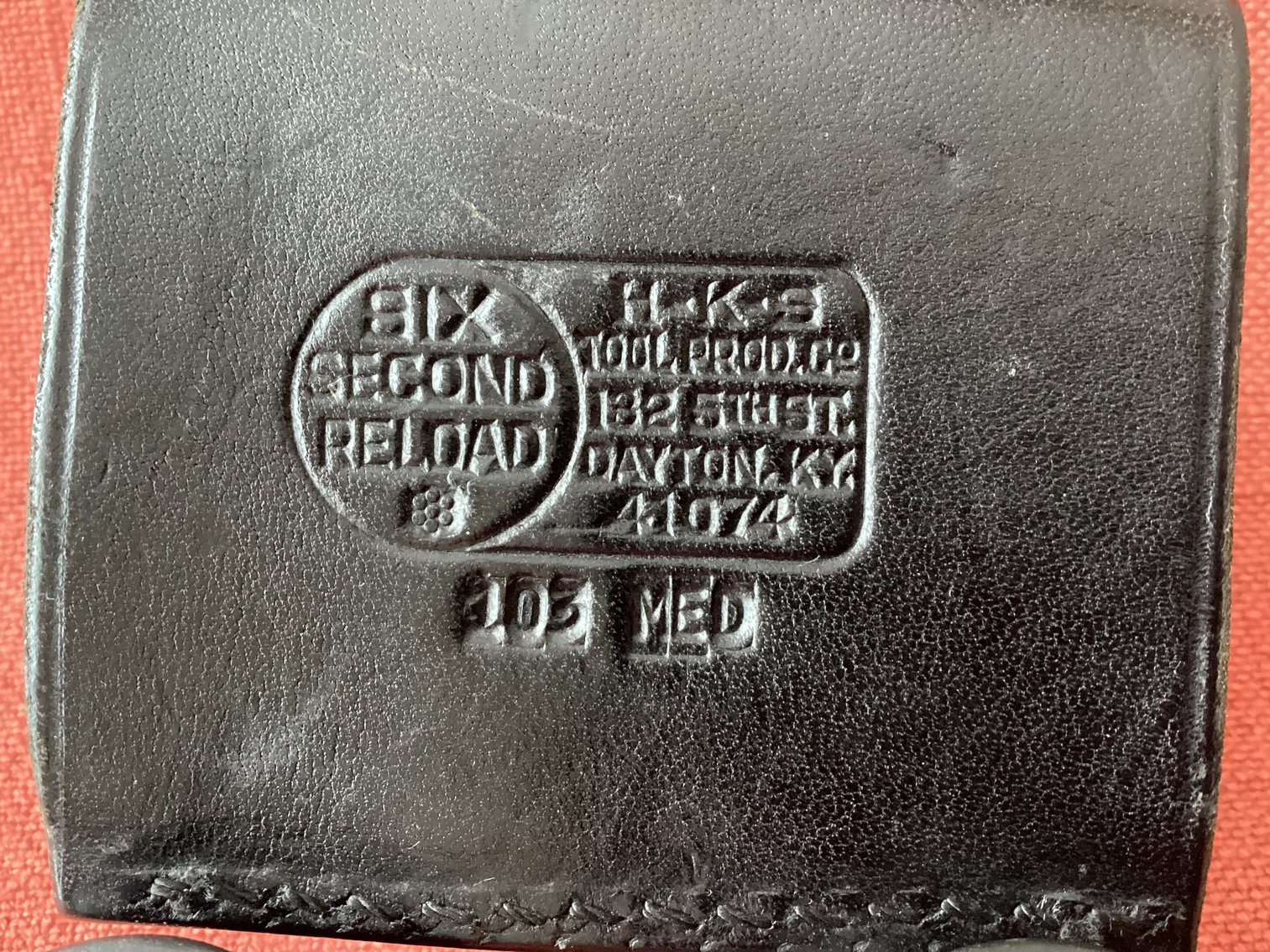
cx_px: 635
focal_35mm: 31
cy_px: 476
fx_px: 1137
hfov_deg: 58.3
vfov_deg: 45.4
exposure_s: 1/24
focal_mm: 3.3
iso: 640
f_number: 2.4
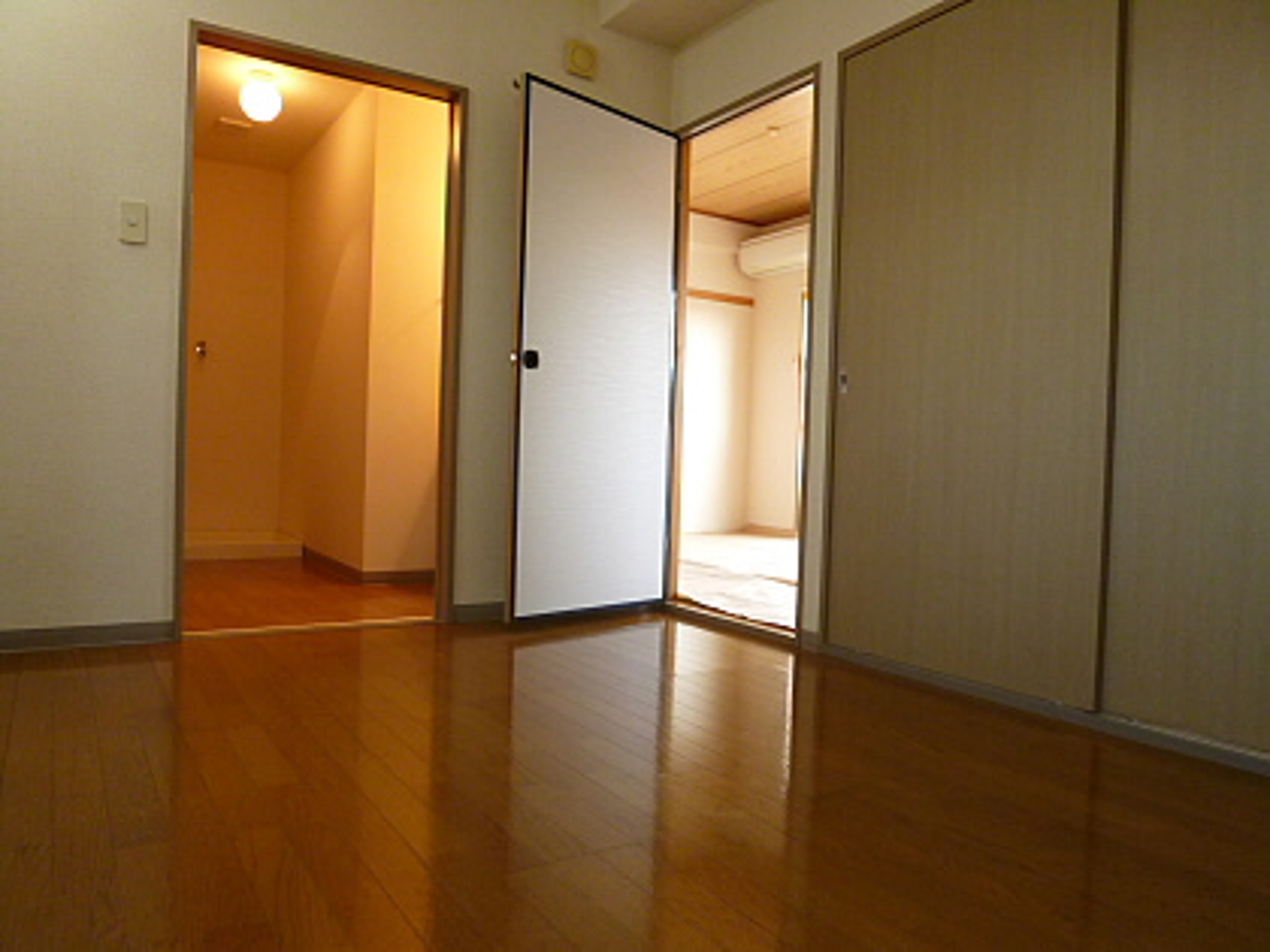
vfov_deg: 56.8
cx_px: 635
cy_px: 476
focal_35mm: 24
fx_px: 881
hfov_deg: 71.6
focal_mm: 4.3
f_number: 2.5
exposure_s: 1/60
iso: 400
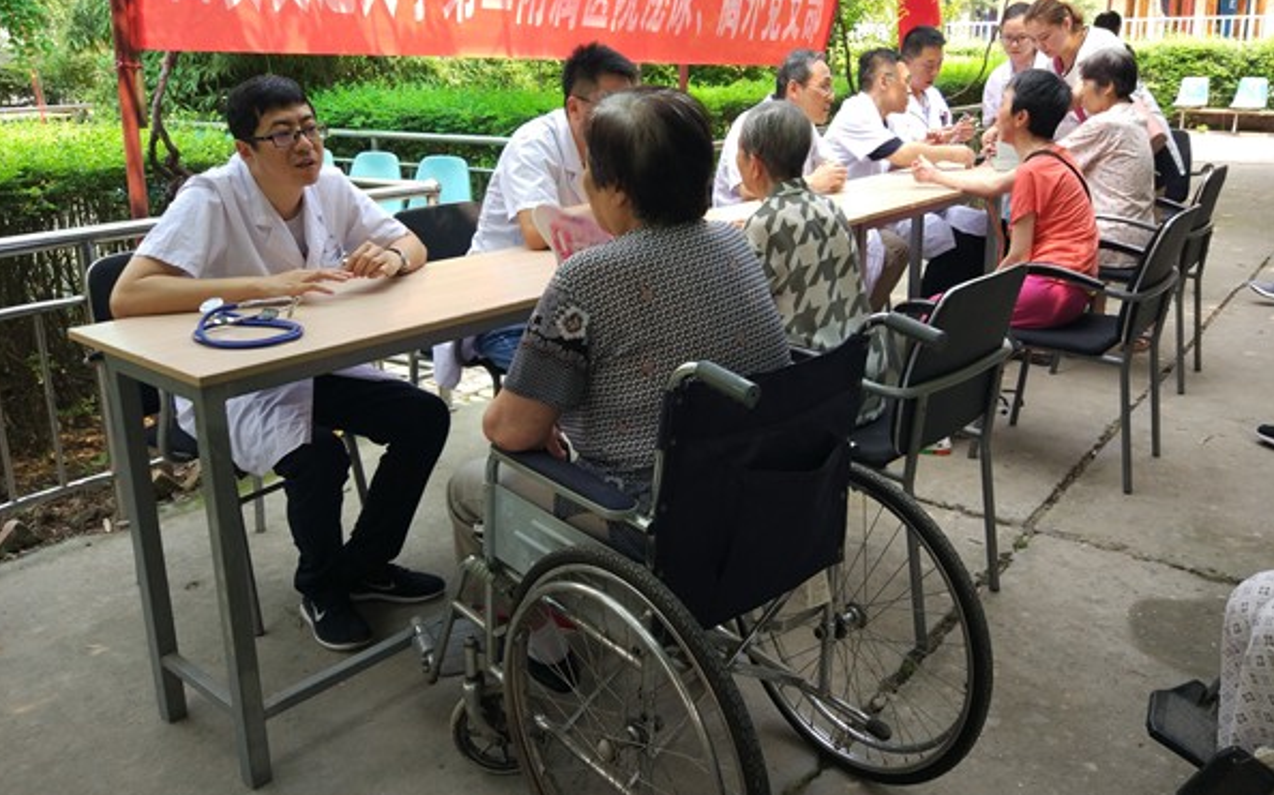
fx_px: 1041
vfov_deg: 41.7
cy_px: 349
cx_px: 633
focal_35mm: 30
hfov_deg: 62.9
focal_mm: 4.26
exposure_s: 1/100
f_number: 2
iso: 101
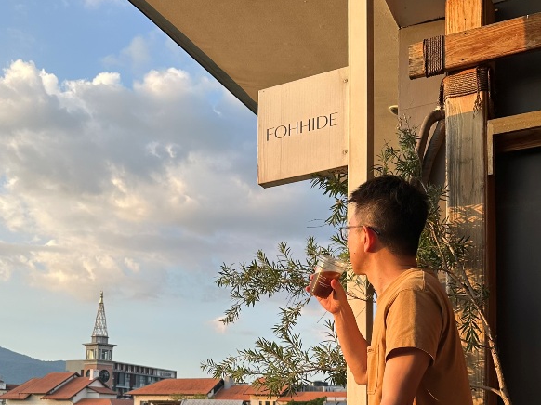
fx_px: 516
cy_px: 292
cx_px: 278
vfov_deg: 41.9
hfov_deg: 55.4
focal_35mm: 33
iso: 80
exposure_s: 1/791
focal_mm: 6.86
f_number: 1.78
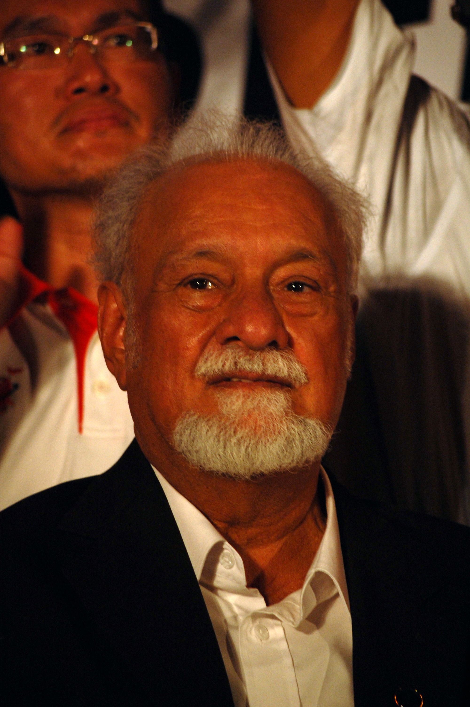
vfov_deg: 13.1
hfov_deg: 8.7
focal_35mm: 158
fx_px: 3090
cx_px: 235
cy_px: 354
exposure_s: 1/60
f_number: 4.8
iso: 400
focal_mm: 105
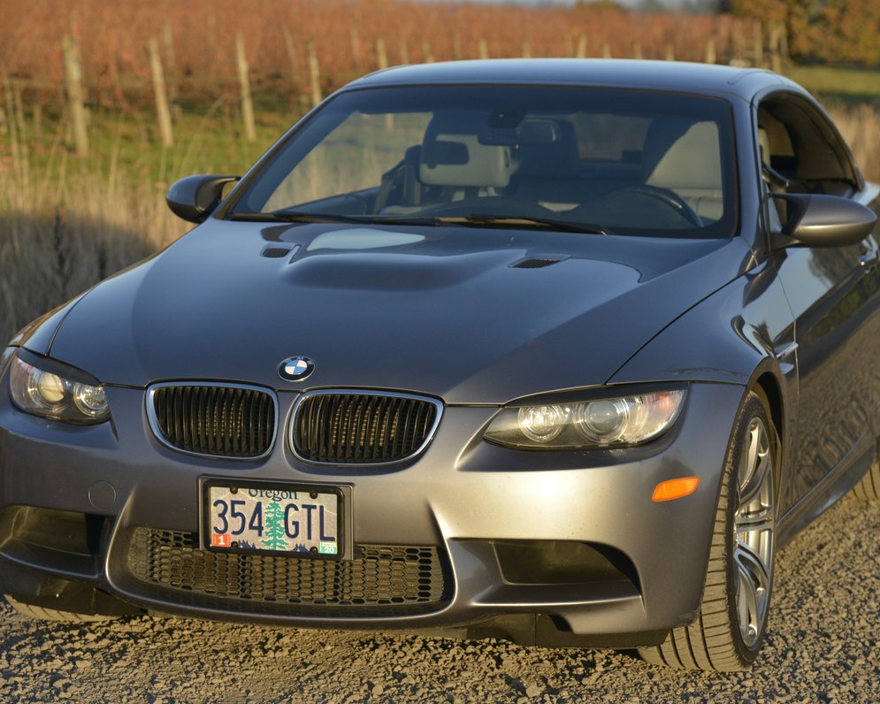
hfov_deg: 17.3
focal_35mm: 111
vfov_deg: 13.9
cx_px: 453
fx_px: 2891
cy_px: 351
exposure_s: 1/2500
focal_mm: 98
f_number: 6.3
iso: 1250
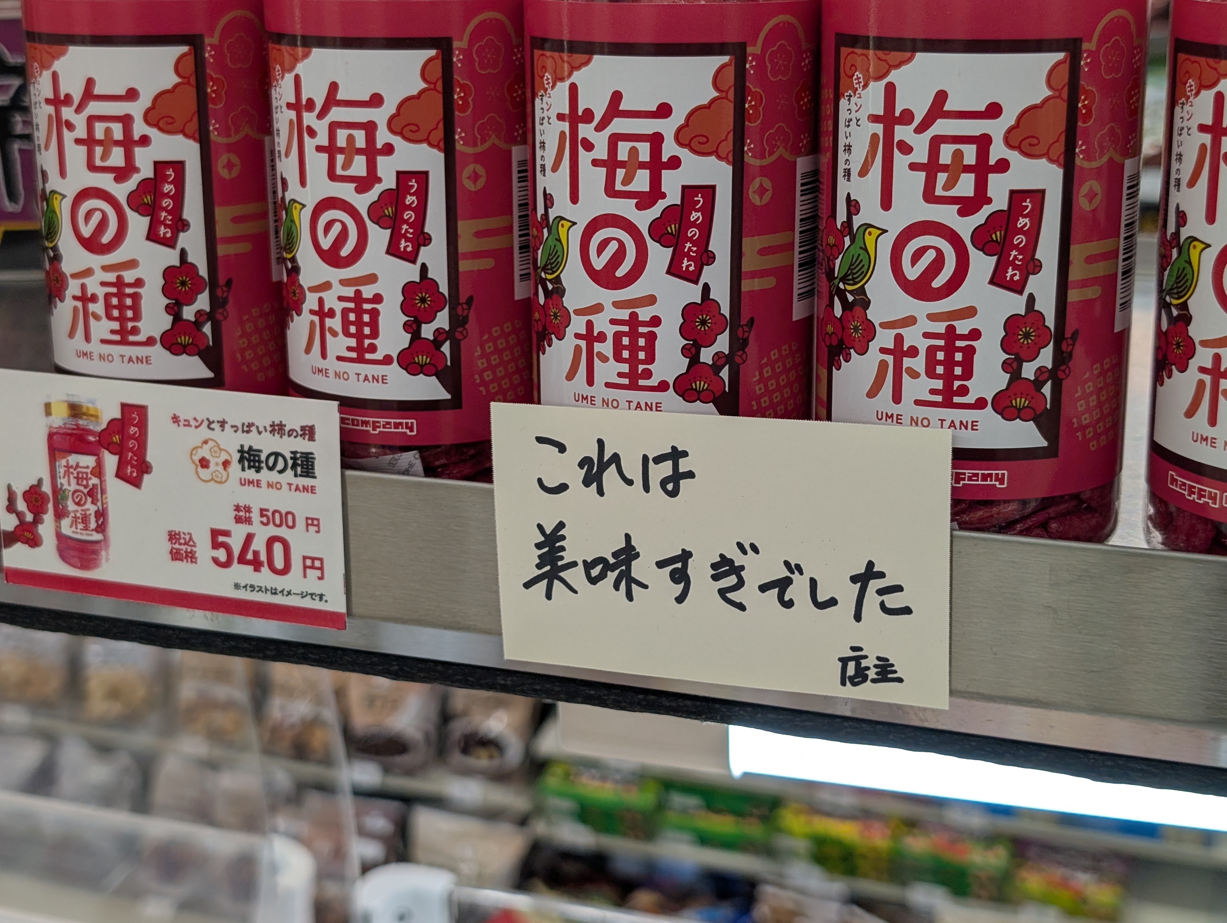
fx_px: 1739
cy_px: 462
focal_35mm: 49
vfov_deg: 29.7
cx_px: 614
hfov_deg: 38.9
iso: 38
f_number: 1.68
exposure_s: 1/120
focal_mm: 6.9
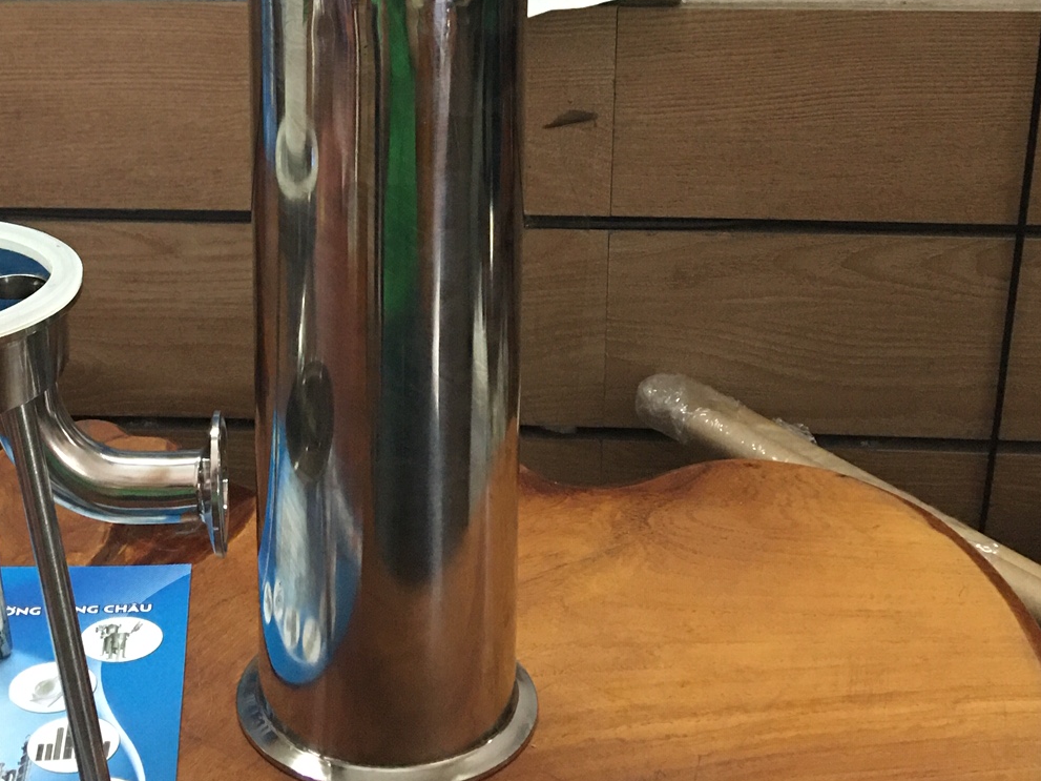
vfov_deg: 24.1
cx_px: 328
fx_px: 1774
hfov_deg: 32.4
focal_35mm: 59
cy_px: 68
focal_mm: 4.15
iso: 100
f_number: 2.2
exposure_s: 1/8
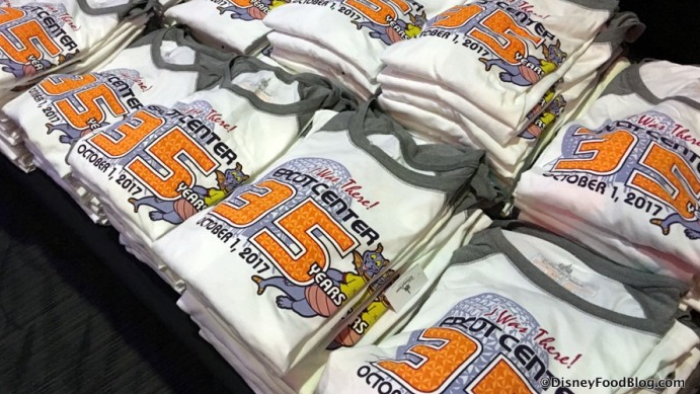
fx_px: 594
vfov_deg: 36.4
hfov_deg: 61.0
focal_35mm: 32
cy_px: 138
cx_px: 348
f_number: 2.2
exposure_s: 1/4
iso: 80
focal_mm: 4.15
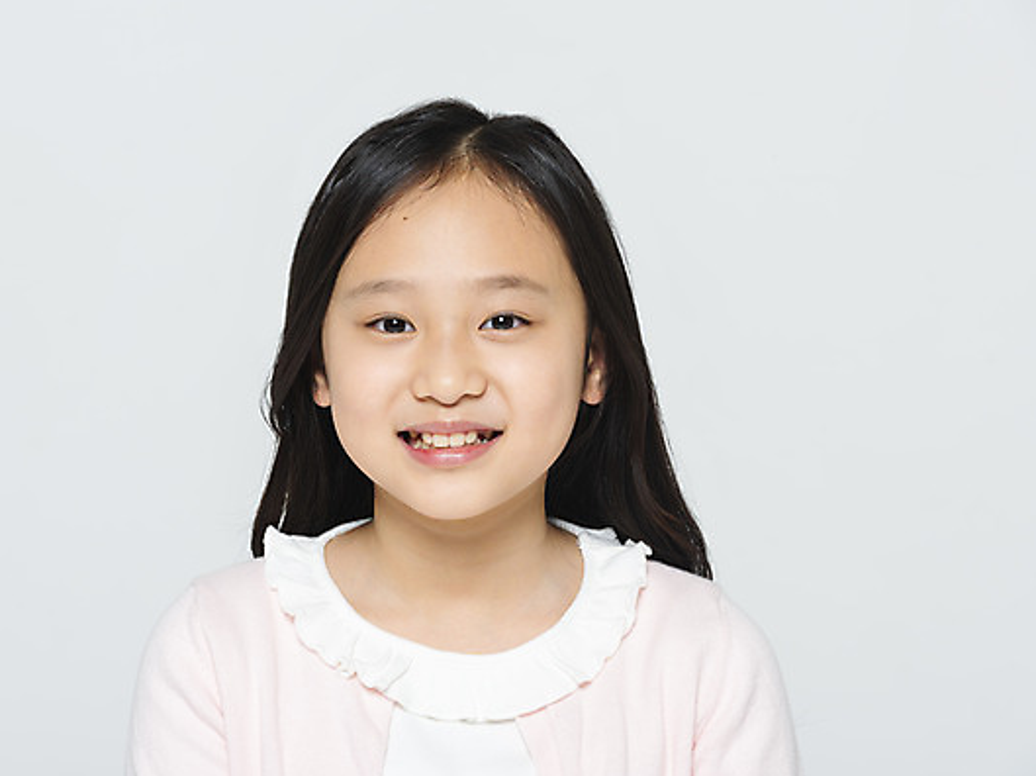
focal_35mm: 218
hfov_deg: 9.1
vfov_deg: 6.8
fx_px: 6520
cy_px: 390
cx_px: 473
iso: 100
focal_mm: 200
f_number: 14
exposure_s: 1/125
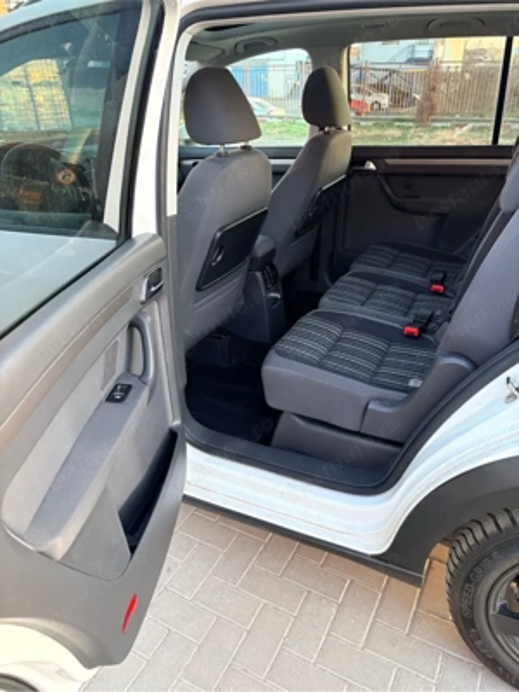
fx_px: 520
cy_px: 346
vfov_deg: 67.3
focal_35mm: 26
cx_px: 260
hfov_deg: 53.1
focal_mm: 5.96
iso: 160
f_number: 1.6
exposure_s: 1/60
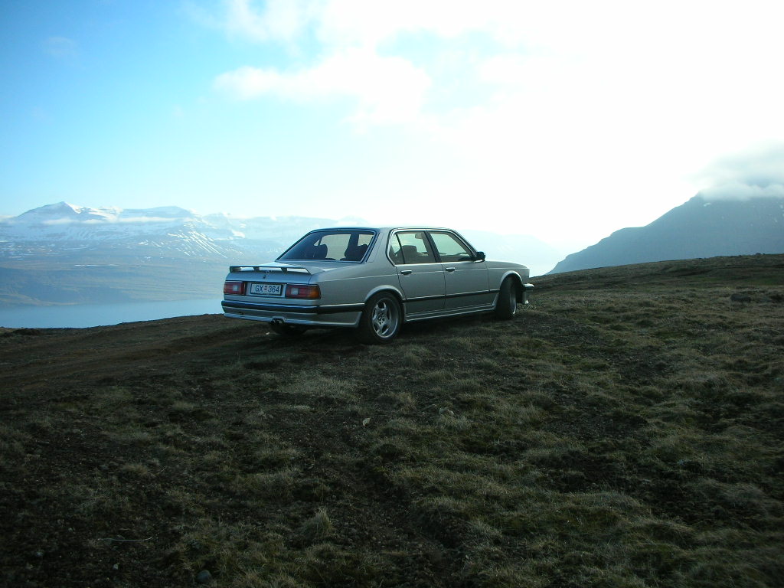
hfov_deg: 52.6
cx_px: 392
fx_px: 793
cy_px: 294
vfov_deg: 40.7
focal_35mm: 35
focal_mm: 5.8
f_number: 8.5
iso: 50
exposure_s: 1/68
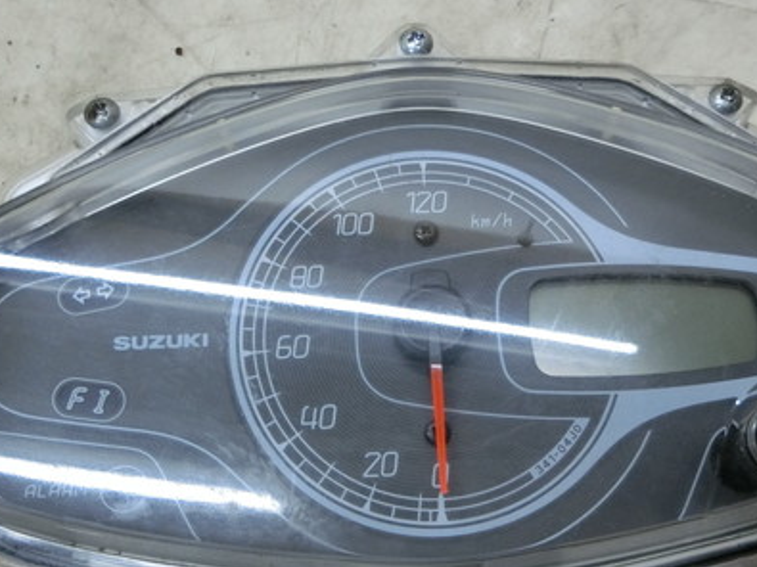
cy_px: 416
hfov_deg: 48.9
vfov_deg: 36.9
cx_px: 424
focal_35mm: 38
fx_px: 831
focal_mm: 4.5
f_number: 3.5
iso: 400
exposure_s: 1/125
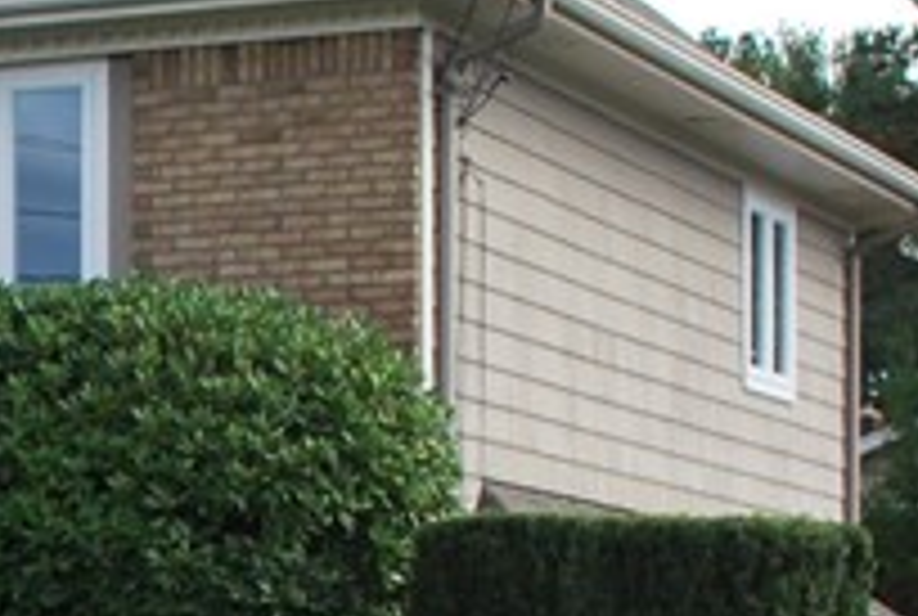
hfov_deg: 11.2
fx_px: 4472
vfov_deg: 7.8
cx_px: -560
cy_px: 854
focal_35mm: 175
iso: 100
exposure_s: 1/160
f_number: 6.3
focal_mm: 22
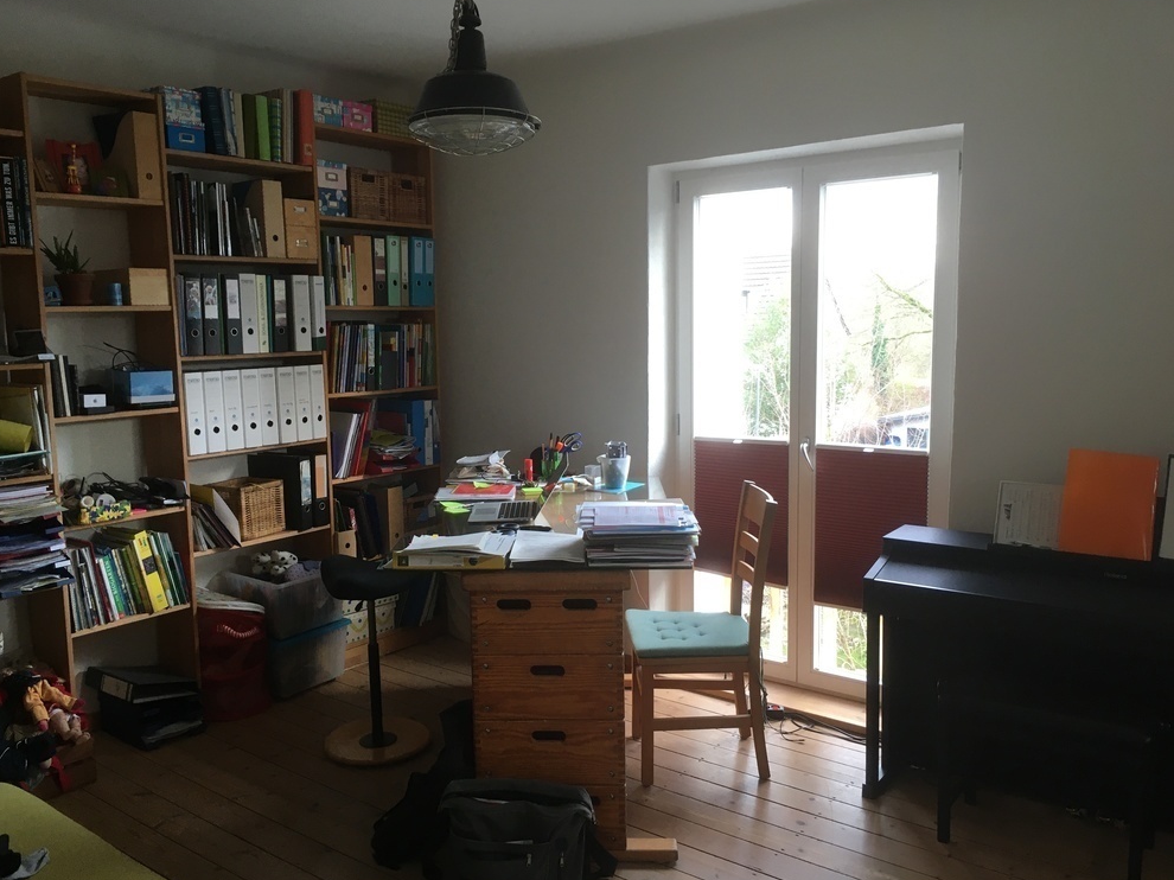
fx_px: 1017
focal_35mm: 30
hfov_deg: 60.0
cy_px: 438
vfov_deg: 46.8
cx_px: 568
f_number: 2.2
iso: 40
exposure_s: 1/33
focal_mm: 4.15
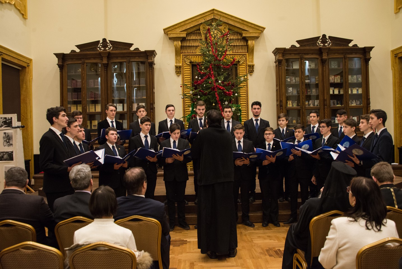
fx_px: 357
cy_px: 134
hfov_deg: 58.7
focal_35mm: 32
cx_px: 201
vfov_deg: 41.2
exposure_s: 1/60
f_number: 5.6
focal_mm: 32
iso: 4000
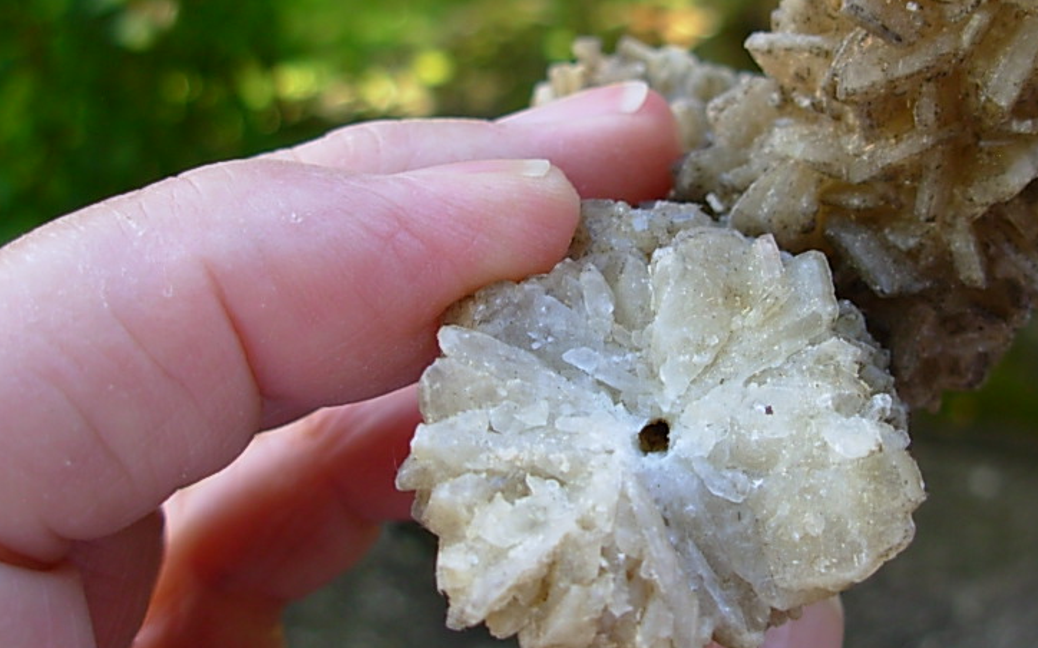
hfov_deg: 35.4
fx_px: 1612
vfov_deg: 22.7
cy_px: 251
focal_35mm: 57
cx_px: 684
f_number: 2.9
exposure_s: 1/71.8
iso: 50
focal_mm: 6.3
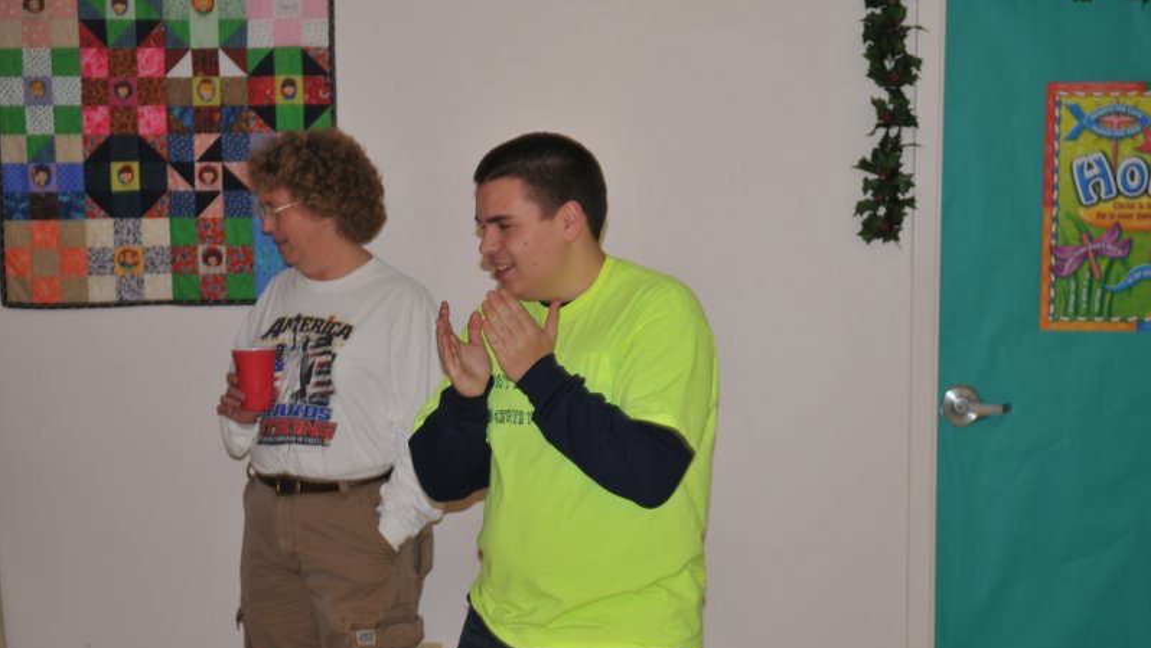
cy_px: 349
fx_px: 2641
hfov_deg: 24.6
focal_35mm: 87
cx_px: 576
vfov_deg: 14.0
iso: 200
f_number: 3.5
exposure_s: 1/60
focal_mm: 55
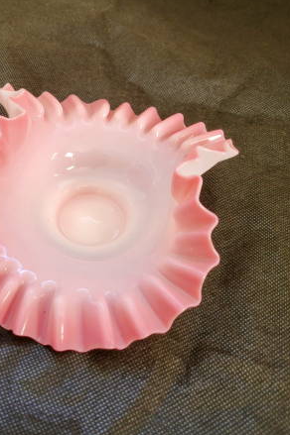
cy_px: 217
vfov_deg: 51.9
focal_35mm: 37
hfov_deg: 35.0
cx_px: 68
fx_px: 448
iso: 200
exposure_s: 1/60
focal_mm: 5.4
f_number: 1.8
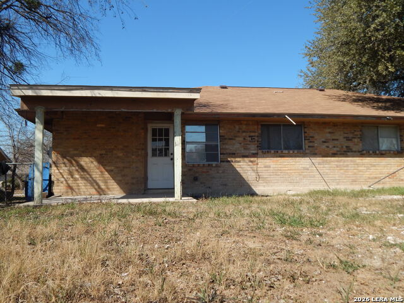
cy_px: 152
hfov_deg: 58.4
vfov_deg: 45.4
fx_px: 362
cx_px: 202
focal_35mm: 31
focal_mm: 5.6
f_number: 3.2
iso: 125
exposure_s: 1/1500
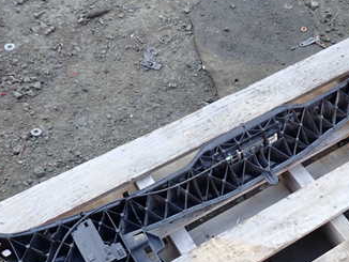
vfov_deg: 31.1
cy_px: 190
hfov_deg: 40.6
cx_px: 240
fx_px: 464
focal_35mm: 46
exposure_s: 1/60
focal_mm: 4.5
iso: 100
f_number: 2
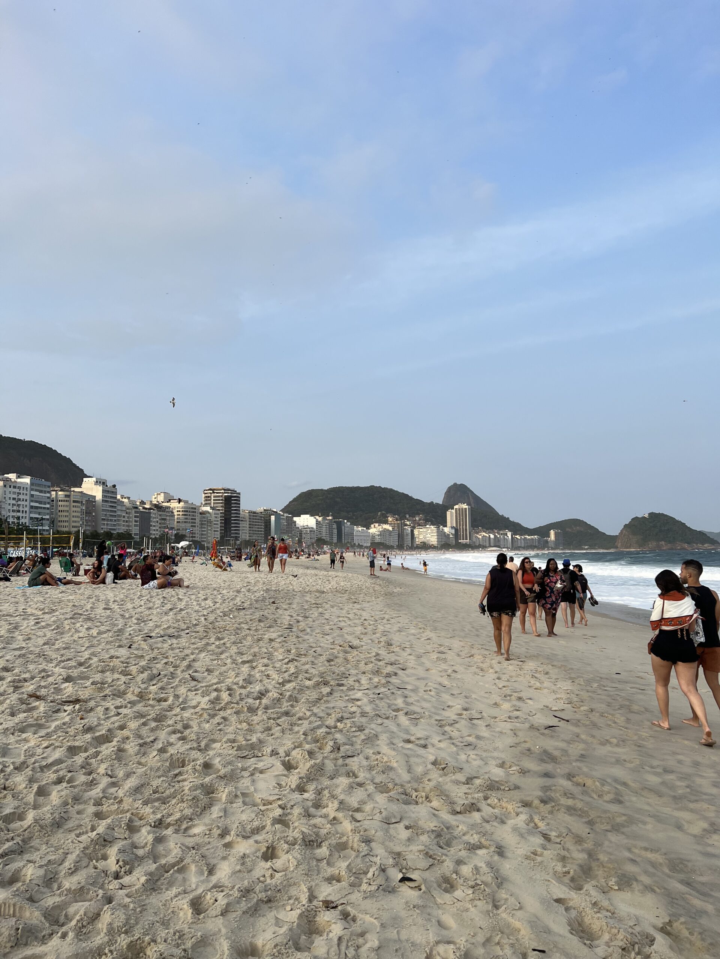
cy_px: 480
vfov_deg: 67.3
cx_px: 360
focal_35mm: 26
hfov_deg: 53.1
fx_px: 721
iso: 50
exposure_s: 1/3356
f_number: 1.5
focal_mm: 5.7
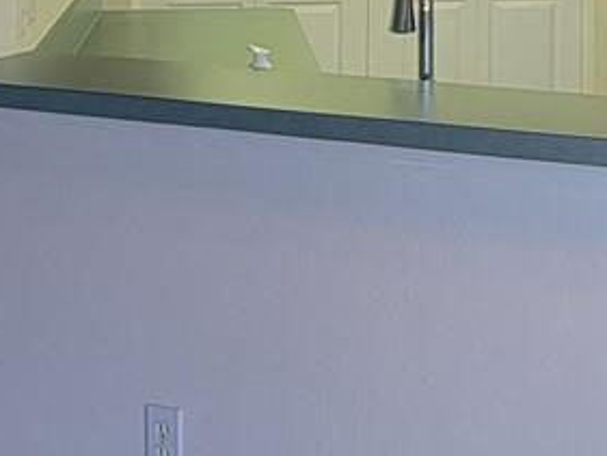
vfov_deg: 18.2
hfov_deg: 25.6
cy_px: -182
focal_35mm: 74
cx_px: 523
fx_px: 1298
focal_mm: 2.2
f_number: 2.2
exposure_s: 1/60
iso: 64
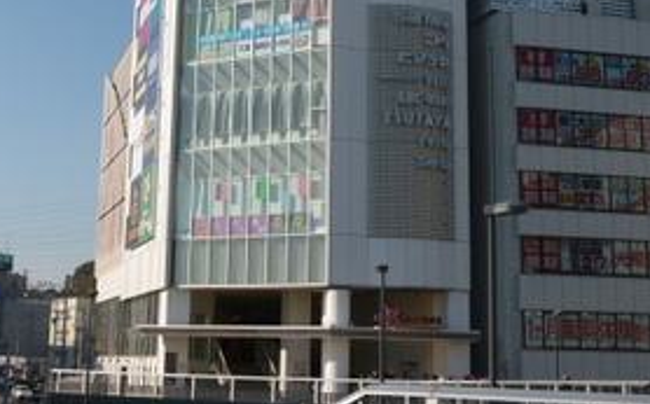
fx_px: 1168
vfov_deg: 19.5
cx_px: 262
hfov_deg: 31.0
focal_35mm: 66
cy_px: 100
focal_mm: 6.5
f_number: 3.6
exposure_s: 1/1000
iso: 100
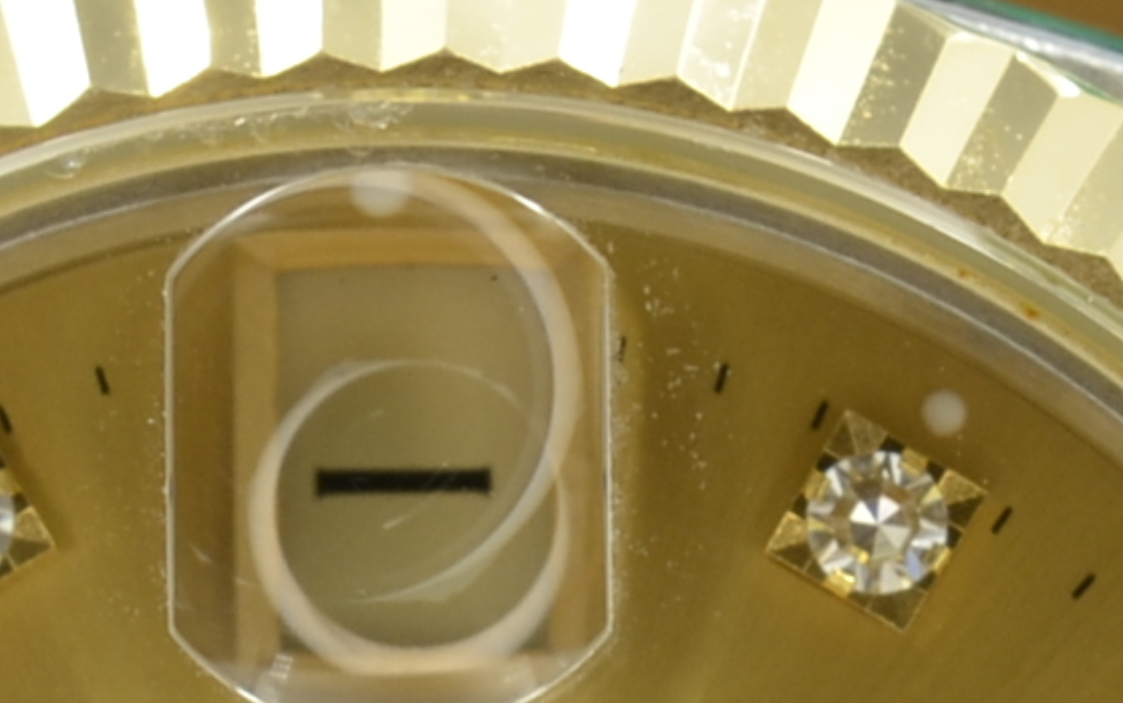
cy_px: 1267
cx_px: 348
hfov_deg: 5.2
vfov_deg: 3.2
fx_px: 12367
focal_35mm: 404
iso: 200
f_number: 13
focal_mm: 40
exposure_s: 1/15
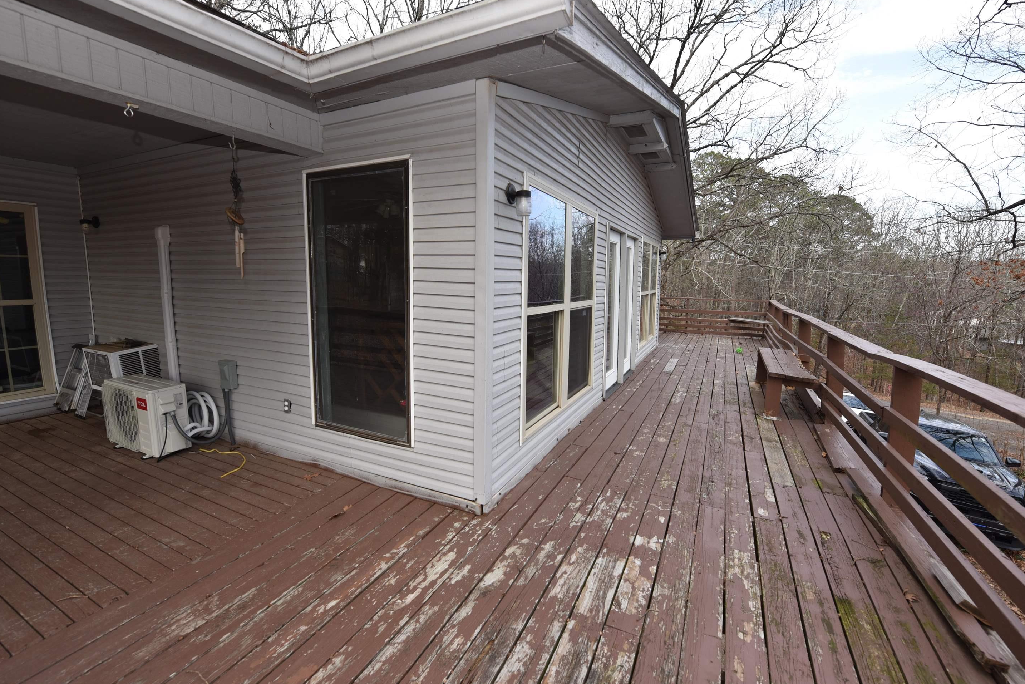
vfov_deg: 77.3
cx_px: 507
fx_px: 427
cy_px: 334
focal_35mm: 15
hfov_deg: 100.4
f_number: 5.6
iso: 125
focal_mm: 14
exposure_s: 1/125
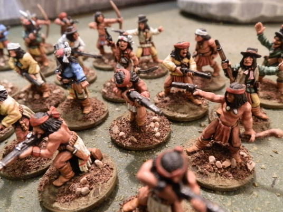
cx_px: 142
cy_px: 106
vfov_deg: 49.7
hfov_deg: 63.4
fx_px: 229
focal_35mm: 28
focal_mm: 5
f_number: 3.1
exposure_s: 1/50
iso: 400
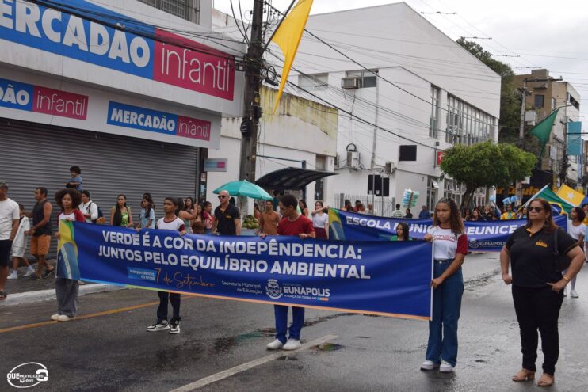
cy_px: 196
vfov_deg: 34.2
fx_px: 637
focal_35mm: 39
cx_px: 294
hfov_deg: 49.5
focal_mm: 26
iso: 200
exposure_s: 1/320
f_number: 9
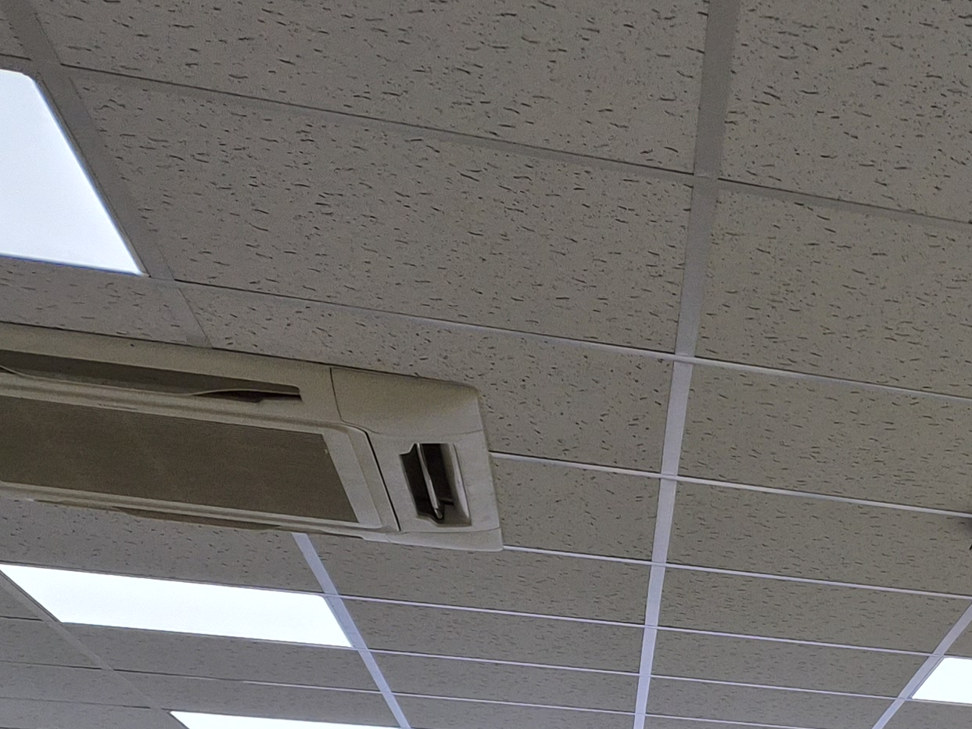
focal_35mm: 74
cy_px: 1008
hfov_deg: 22.2
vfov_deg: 18.2
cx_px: 1414
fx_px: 2078
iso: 80
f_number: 1.8
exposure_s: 1/1018
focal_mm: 5.4
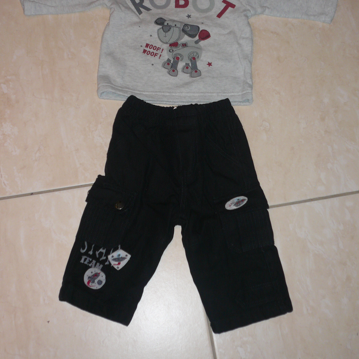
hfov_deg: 34.0
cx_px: 178
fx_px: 587
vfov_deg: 33.7
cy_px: 117
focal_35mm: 50
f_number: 3.3
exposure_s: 1/30
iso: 100
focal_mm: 6.9
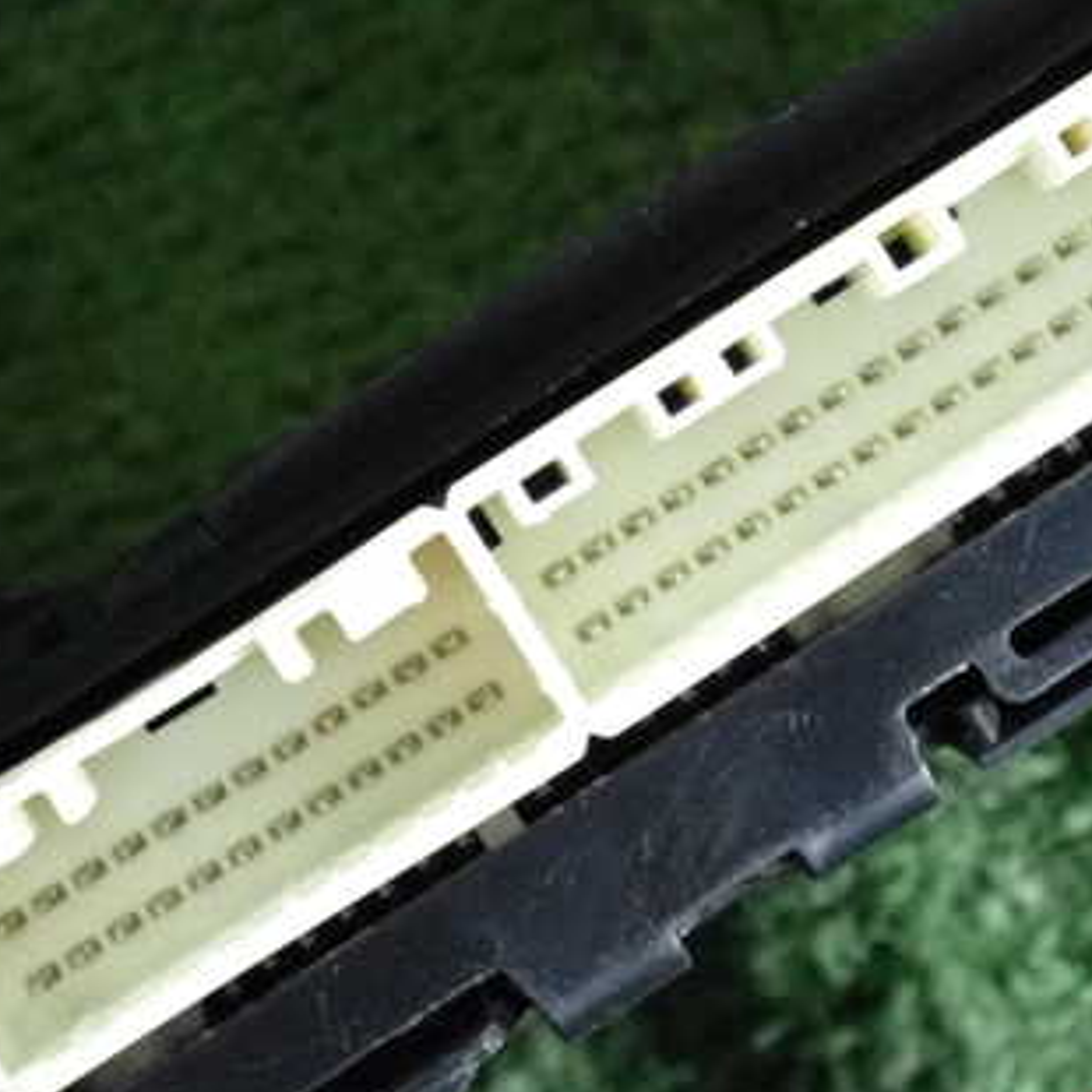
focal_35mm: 171
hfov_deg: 10.2
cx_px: 831
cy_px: 380
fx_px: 6103
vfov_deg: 10.2
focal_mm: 18
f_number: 4.9
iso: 2000
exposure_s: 1/125
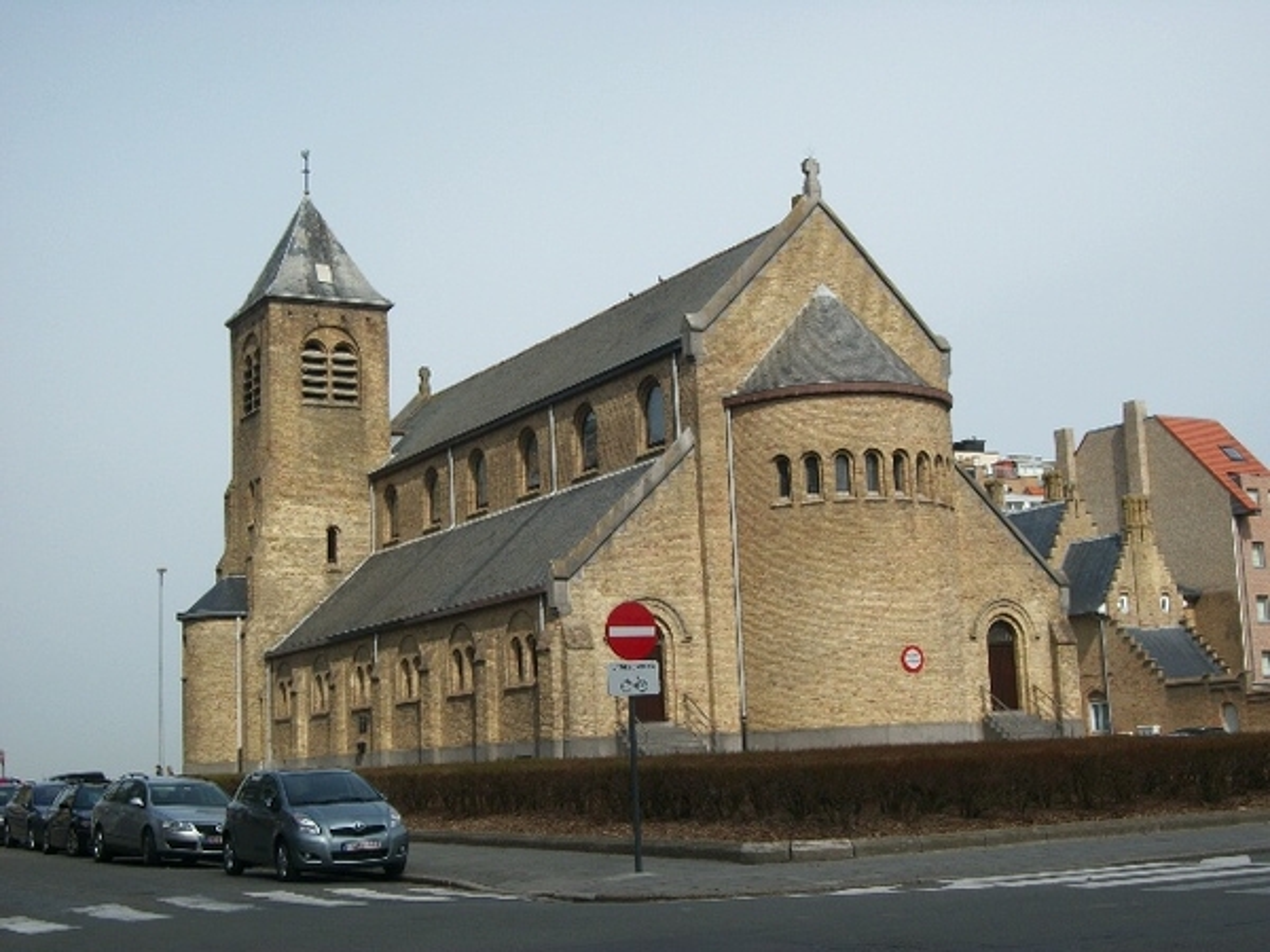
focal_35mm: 50
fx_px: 1834
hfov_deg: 38.2
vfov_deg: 29.1
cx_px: 635
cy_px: 476
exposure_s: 1/160
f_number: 11.2
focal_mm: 8.8
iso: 80
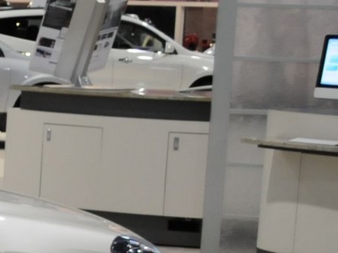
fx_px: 1766
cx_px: -556
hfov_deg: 9.4
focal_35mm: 181
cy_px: 209
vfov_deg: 8.2
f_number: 4.5
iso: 800
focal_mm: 22
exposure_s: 1/80
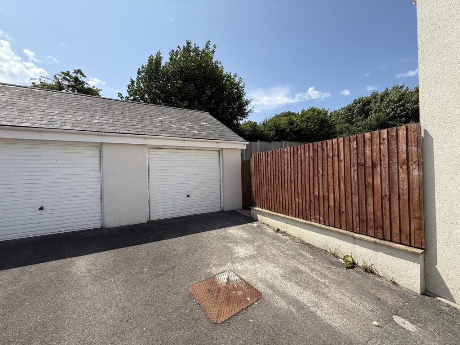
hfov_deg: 102.1
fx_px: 186
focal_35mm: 14
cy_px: 172
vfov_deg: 85.7
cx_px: 230
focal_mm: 2.22
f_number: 2.2
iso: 50
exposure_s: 1/1613
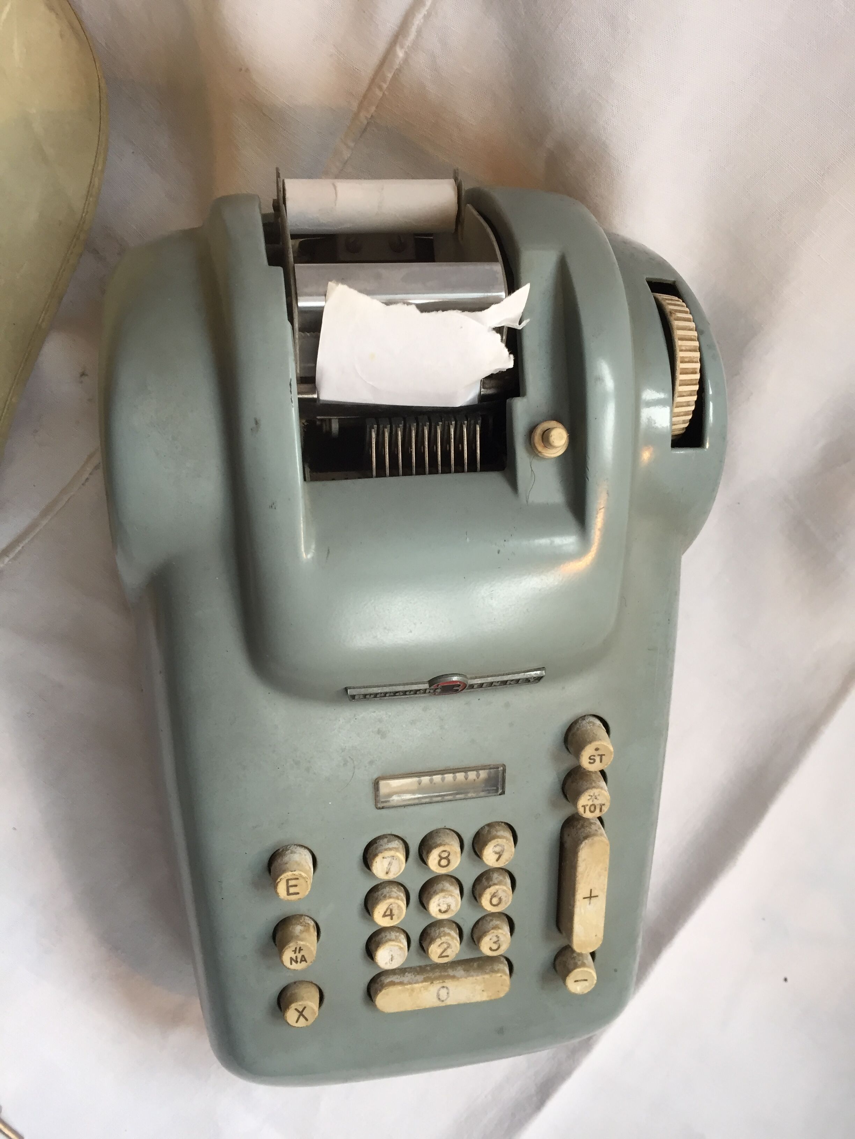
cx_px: 428
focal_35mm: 29
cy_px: 570
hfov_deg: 48.2
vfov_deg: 61.7
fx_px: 955
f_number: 2.2
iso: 80
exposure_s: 1/33
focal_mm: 4.15
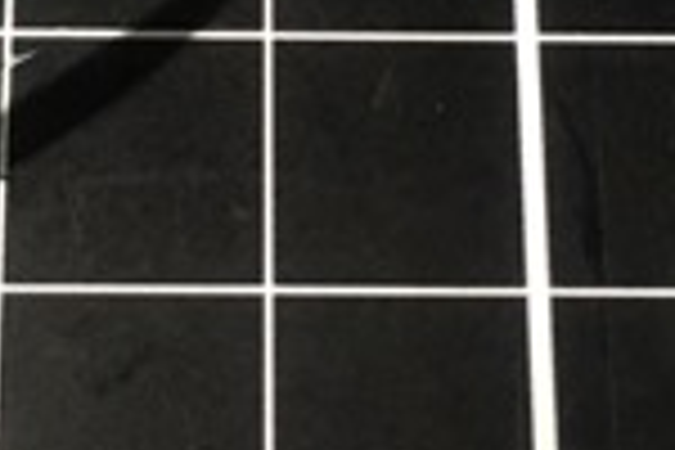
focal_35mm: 129
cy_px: -94
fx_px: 2419
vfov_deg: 10.5
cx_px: 252
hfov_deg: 15.9
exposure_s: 1/15
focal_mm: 4.15
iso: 200
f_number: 2.2
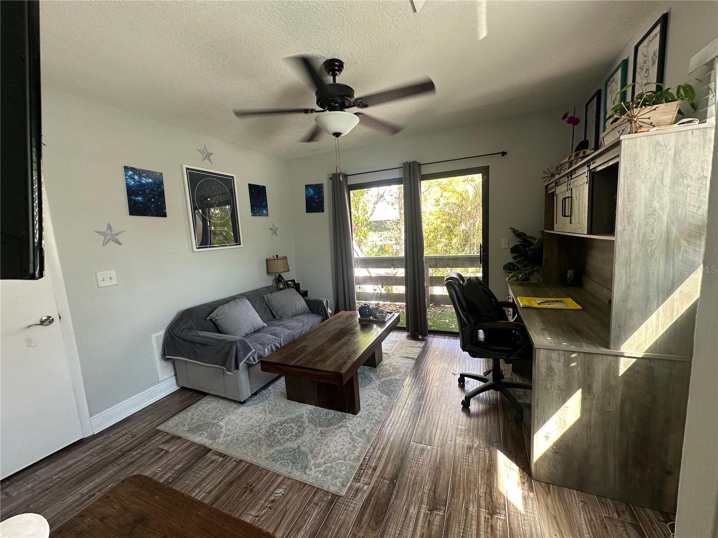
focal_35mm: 14
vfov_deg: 85.7
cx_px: 359
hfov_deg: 102.1
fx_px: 290
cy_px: 269
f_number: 2.2
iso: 100
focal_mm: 2.22
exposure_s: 1/99
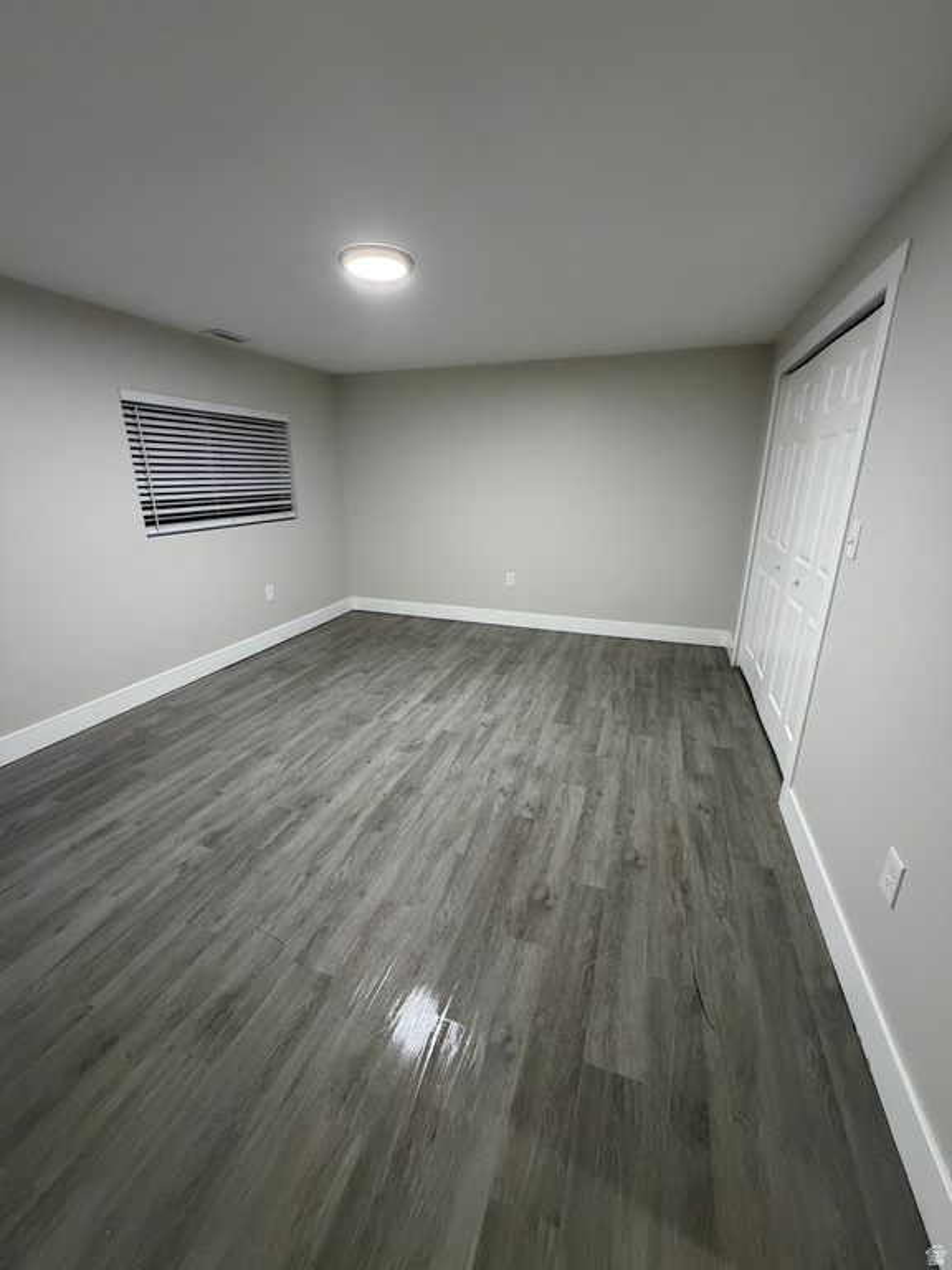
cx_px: 476
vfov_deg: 102.1
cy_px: 635
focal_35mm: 14
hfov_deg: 85.7
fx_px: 513
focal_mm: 2.22
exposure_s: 1/60
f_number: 2.2
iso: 500
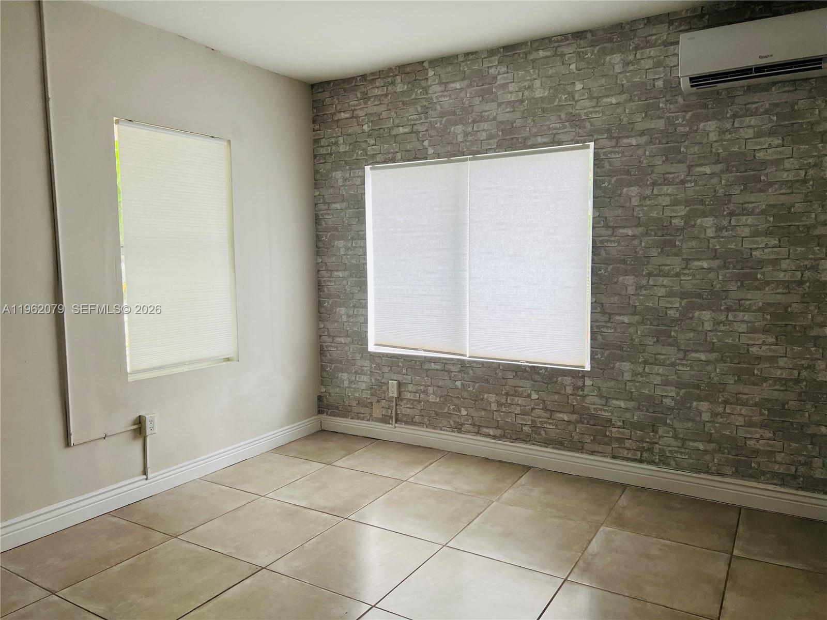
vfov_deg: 53.1
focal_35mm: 26
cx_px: 414
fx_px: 621
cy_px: 310
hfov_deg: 67.3
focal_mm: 5.7
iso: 100
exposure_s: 1/121
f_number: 1.5
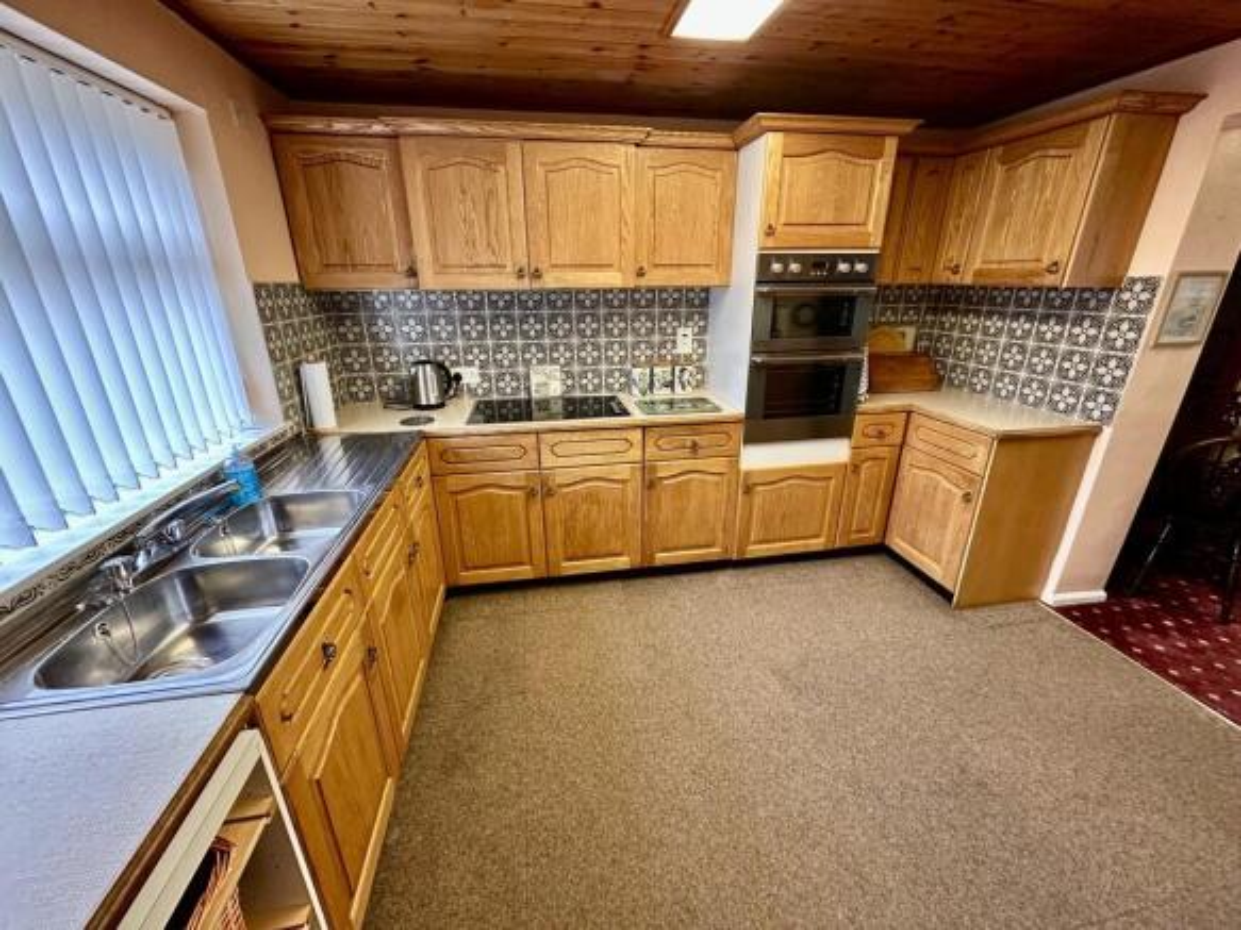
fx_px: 502
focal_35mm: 14
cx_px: 620
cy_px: 465
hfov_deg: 102.1
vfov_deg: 85.7
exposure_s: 1/50
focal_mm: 2.22
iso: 250
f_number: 2.2
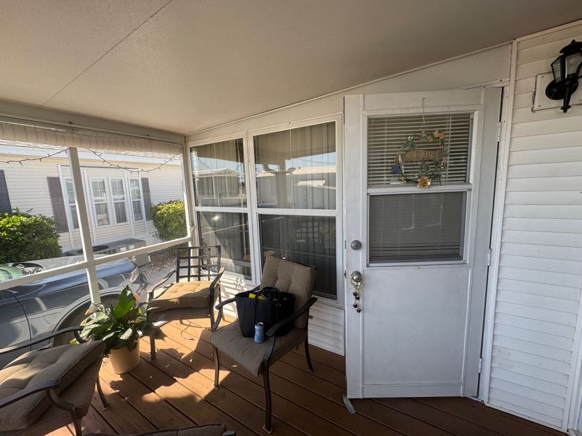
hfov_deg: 102.1
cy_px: 218
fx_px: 235
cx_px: 291
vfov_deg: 85.7
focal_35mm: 14
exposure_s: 1/252
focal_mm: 2.22
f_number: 2.2
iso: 40
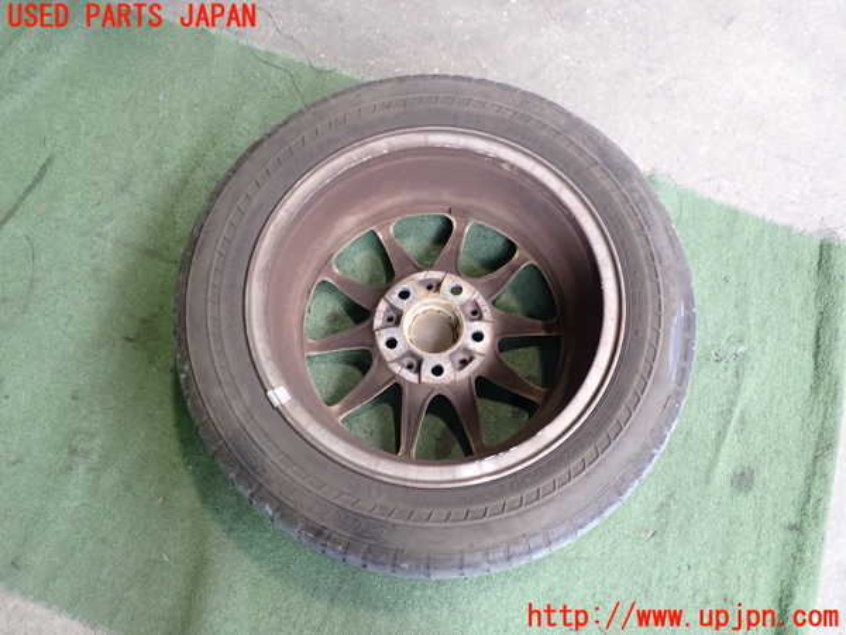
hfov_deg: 60.0
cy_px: 318
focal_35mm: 30
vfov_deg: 46.8
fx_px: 733
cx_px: 423
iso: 250
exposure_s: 1/30
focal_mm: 5.4
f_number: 2.3
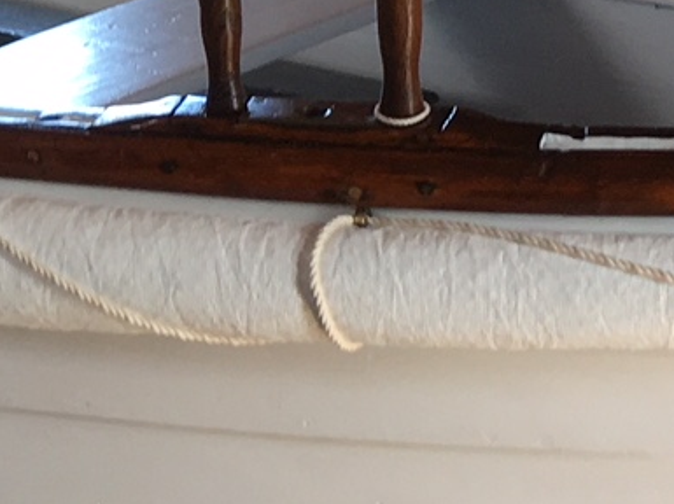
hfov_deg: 12.5
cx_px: -284
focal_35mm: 152
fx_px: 2957
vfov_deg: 9.7
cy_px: 126
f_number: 2.2
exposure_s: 1/40
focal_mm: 4.15
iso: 32
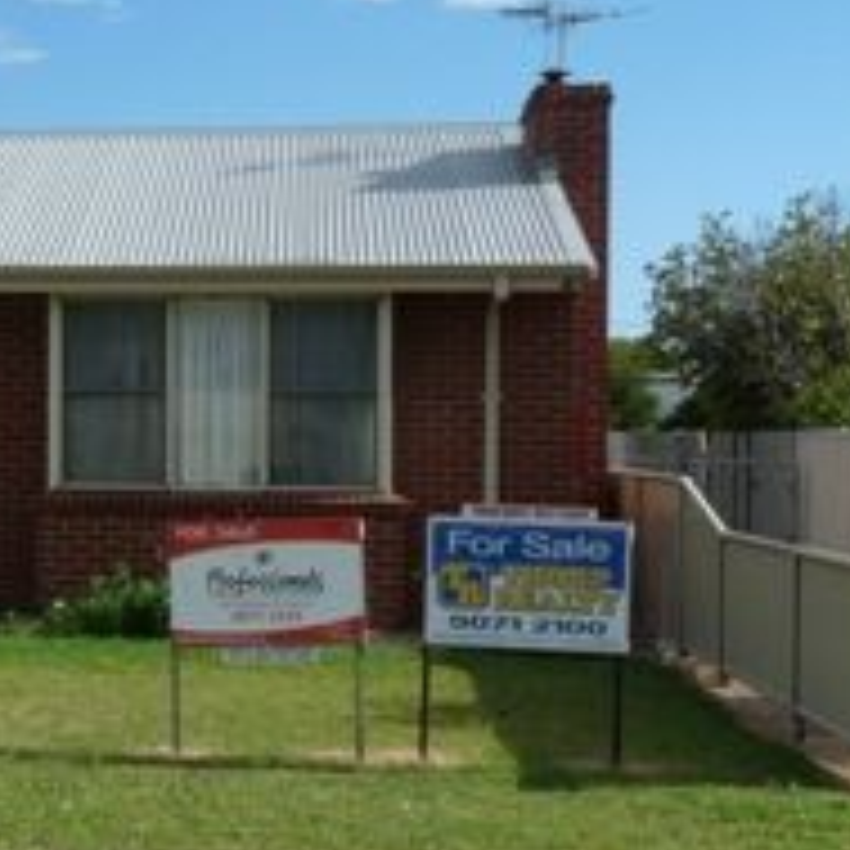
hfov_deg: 19.4
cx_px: -178
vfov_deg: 20.6
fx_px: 2334
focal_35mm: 84
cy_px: 432
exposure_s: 1/400
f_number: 6.3
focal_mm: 4.8
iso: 100
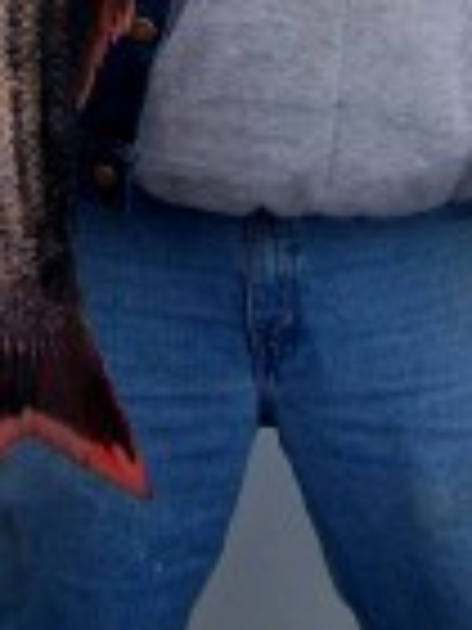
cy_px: -184
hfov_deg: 14.3
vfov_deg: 17.9
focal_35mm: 103
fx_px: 1873
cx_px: 306
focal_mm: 5.85
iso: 64
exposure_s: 1/250
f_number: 2.8
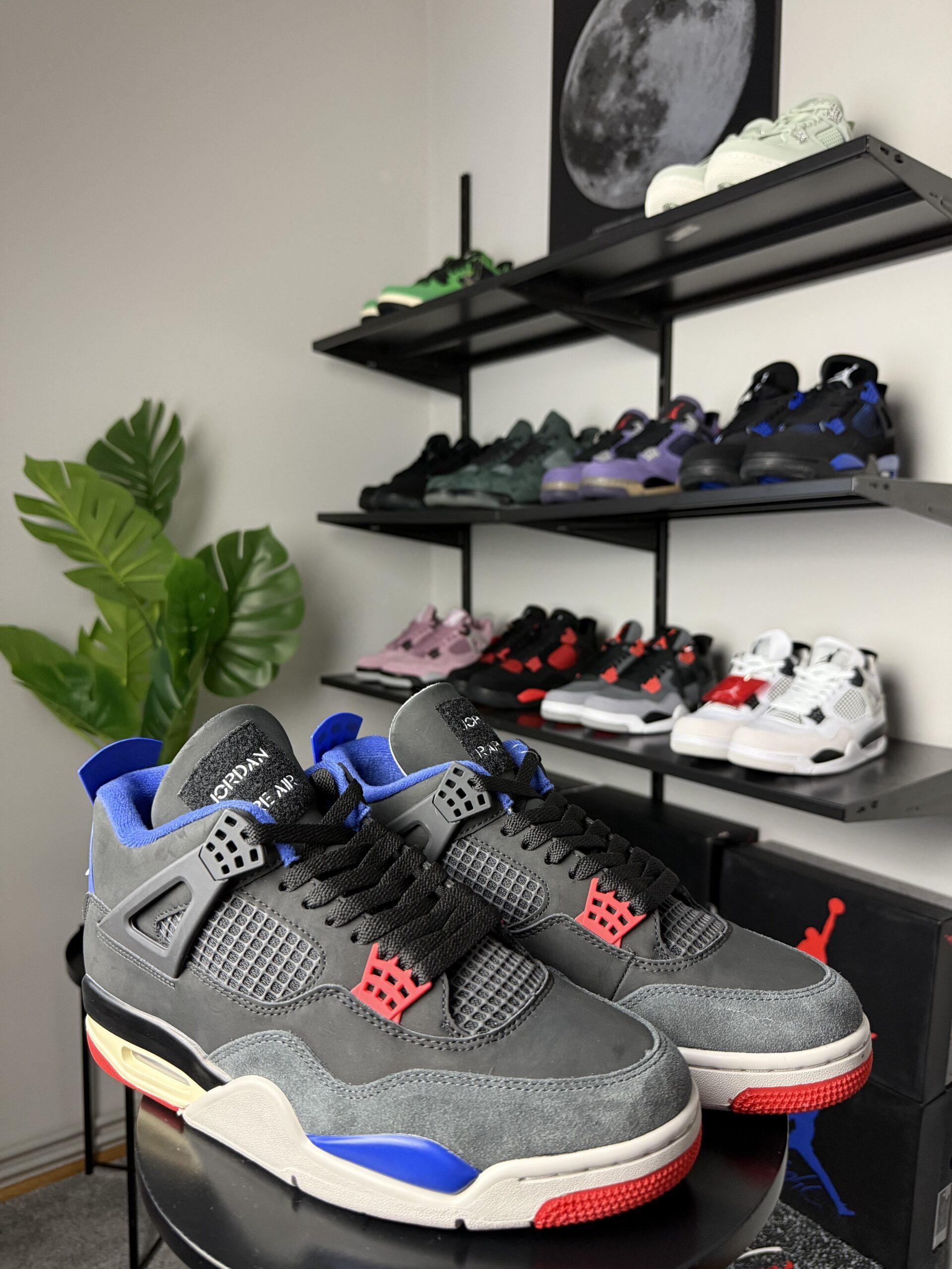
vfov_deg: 71.6
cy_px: 634
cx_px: 476
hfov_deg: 56.8
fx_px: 880
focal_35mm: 24
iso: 500
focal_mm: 6.76
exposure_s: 1/50
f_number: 1.78
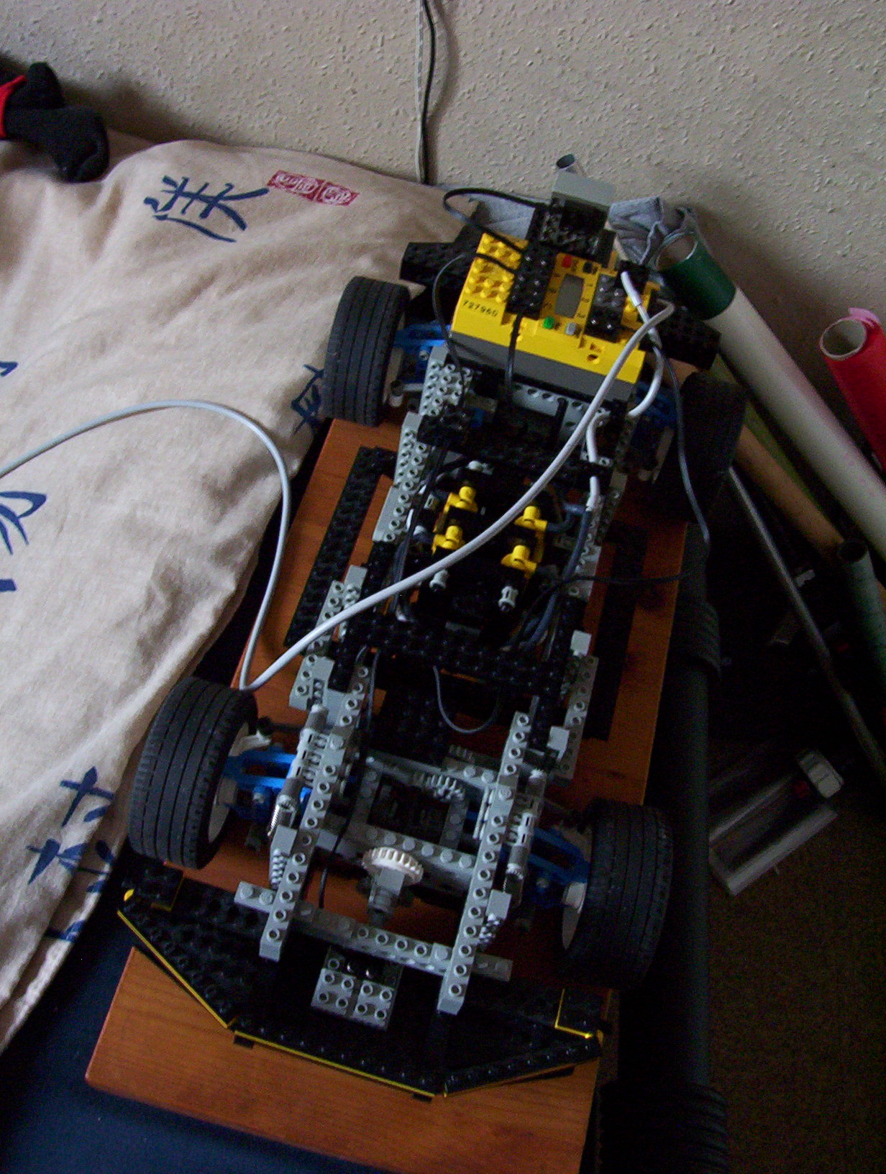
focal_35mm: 43
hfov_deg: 33.7
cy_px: 587
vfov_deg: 43.8
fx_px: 1461
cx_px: 443
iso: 200
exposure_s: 1/8
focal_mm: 5.77
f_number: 2.73
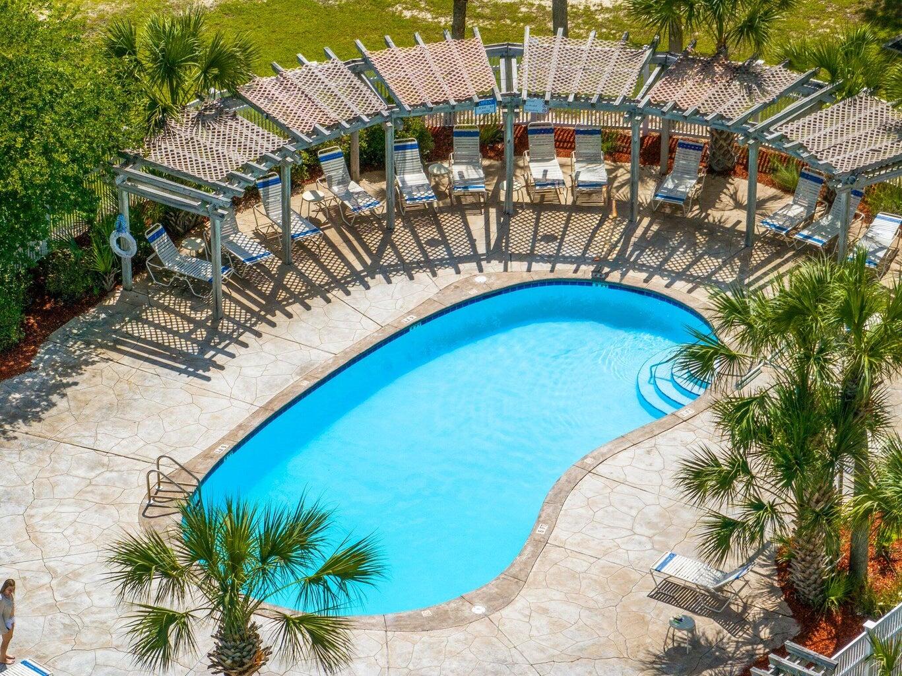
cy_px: 338
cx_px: 451
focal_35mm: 166
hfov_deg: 11.9
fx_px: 4324
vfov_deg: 8.9
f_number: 3.4
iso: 110
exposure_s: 1/60
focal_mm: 30.71
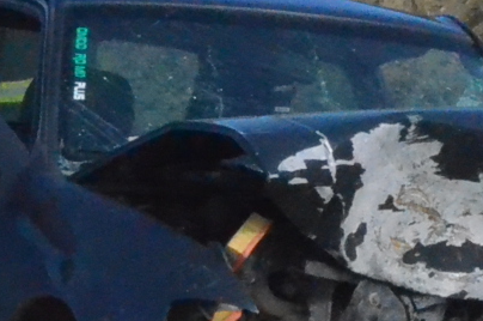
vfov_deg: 2.0
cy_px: 63
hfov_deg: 3.0
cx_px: 795
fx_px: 9190
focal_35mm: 686
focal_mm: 75
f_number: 20
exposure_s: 1/1600
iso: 6400
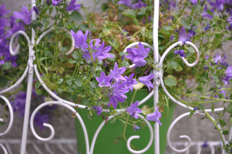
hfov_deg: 13.1
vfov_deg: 8.7
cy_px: 77
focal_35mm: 158
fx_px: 1014
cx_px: 116
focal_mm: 105
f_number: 5.6
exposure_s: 1/30
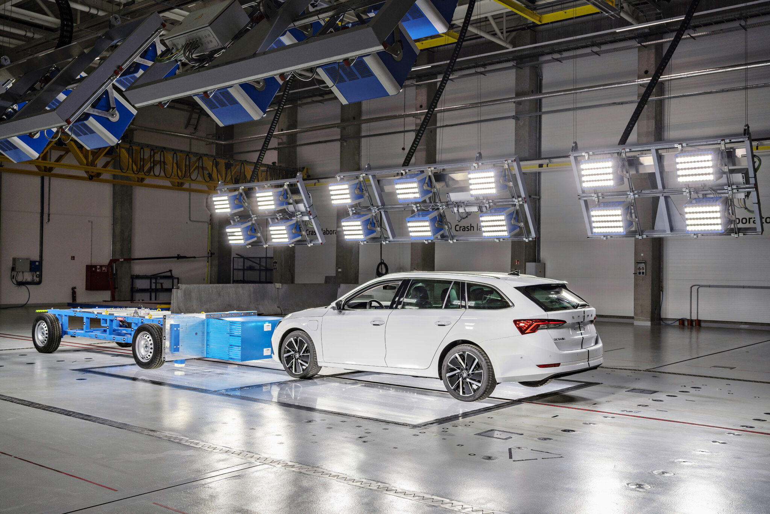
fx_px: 749
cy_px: 257
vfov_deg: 37.9
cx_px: 385
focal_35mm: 35
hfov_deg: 54.4
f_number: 6.3
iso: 100
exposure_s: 1/250
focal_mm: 35
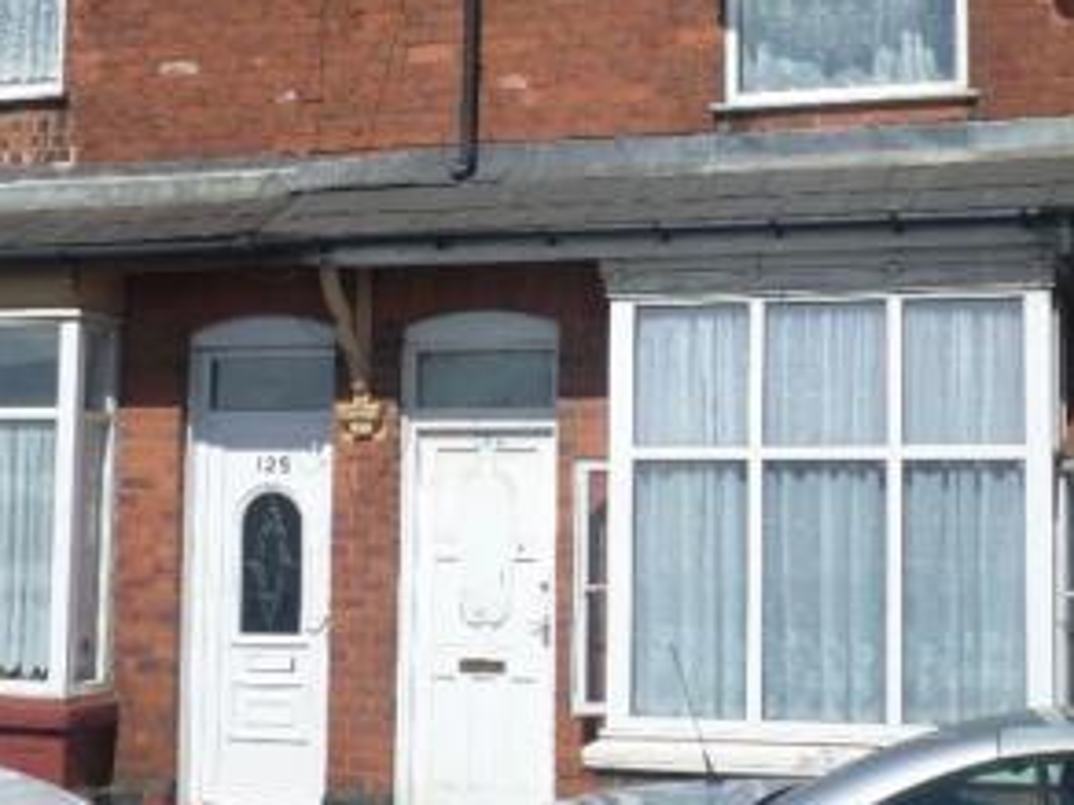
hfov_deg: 26.9
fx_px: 2234
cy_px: 259
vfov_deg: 20.4
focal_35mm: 72
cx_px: 686
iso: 80
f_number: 3
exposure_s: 1/1500
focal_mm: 6.5
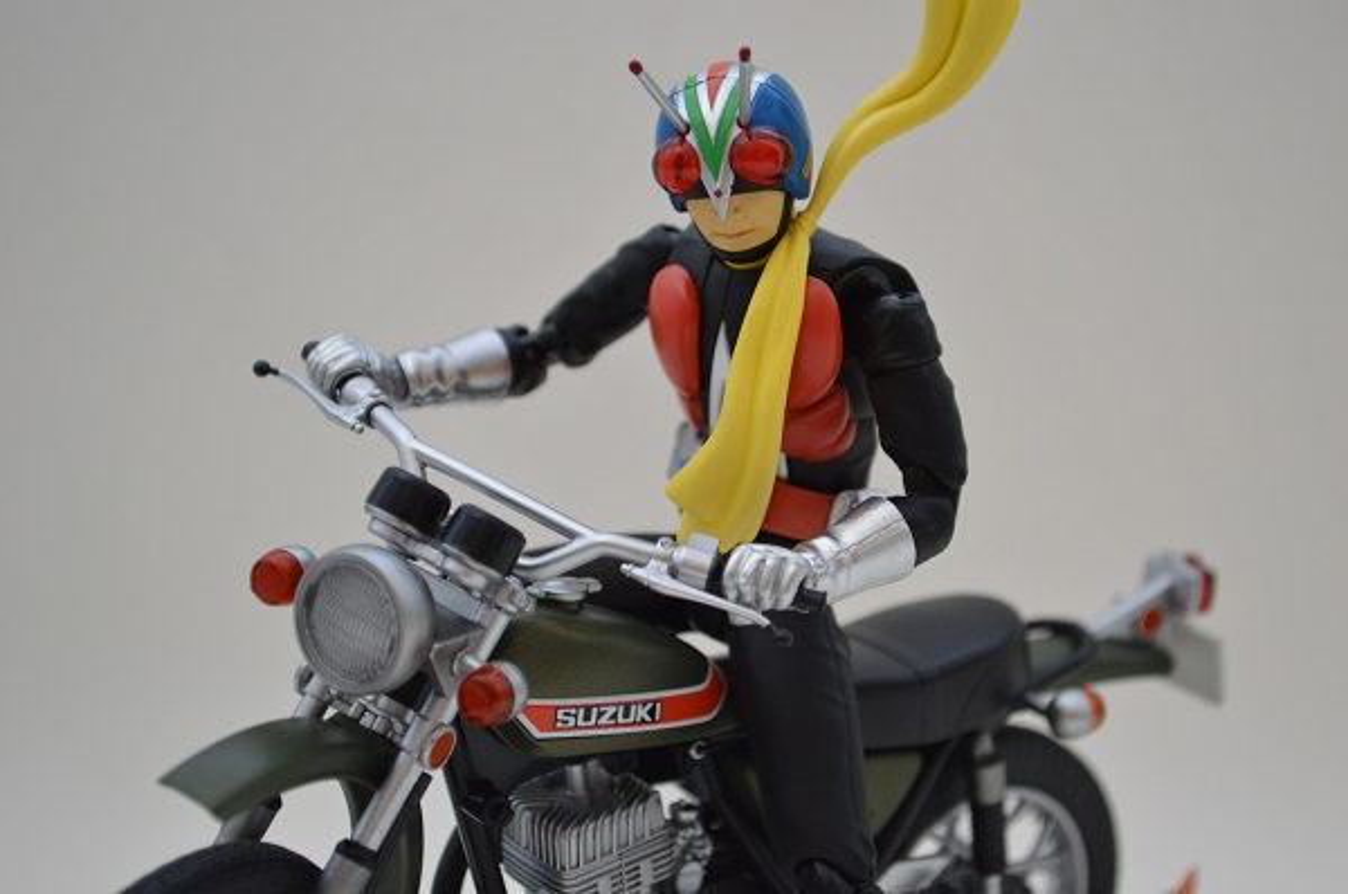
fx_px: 2692
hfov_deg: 28.1
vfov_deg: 18.9
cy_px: 447
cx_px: 674
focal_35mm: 72
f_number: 5.6
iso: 800
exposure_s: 1/40
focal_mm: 48
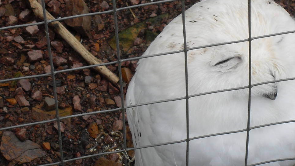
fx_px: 1564
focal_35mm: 200
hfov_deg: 10.7
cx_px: 230
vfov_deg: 6.1
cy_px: 94
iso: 100
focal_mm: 18.1
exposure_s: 1/180
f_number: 5.2
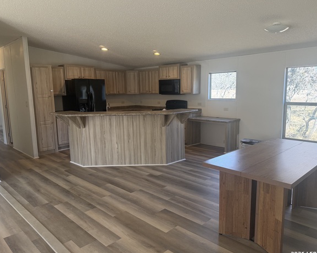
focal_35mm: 26
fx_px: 244
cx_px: 159
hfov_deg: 66.1
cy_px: 125
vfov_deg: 54.9
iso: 200
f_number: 1.78
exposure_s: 1/228
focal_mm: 6.76
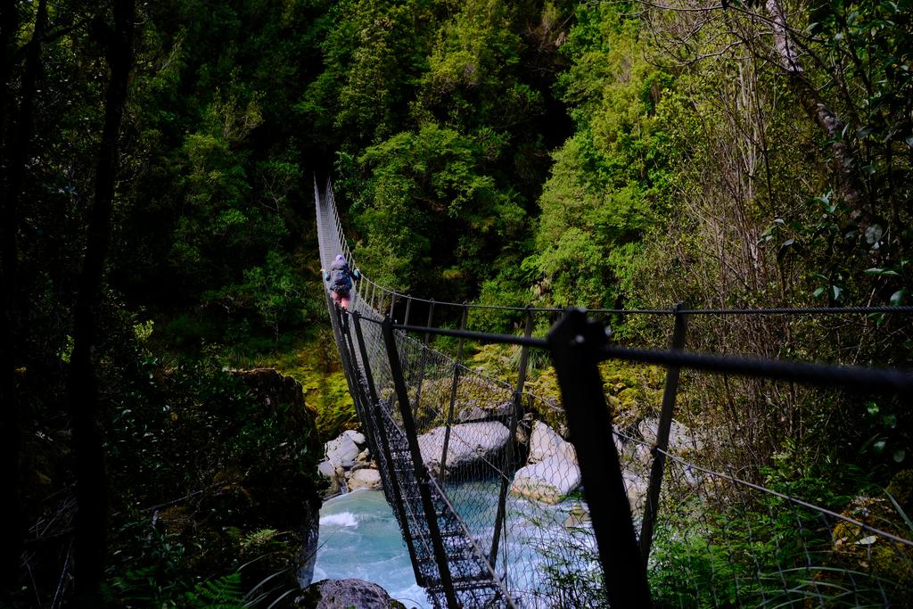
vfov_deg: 37.9
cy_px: 304
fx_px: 888
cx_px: 456
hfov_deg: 54.4
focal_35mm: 35
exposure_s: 1/500
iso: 640
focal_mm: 23
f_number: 4.5
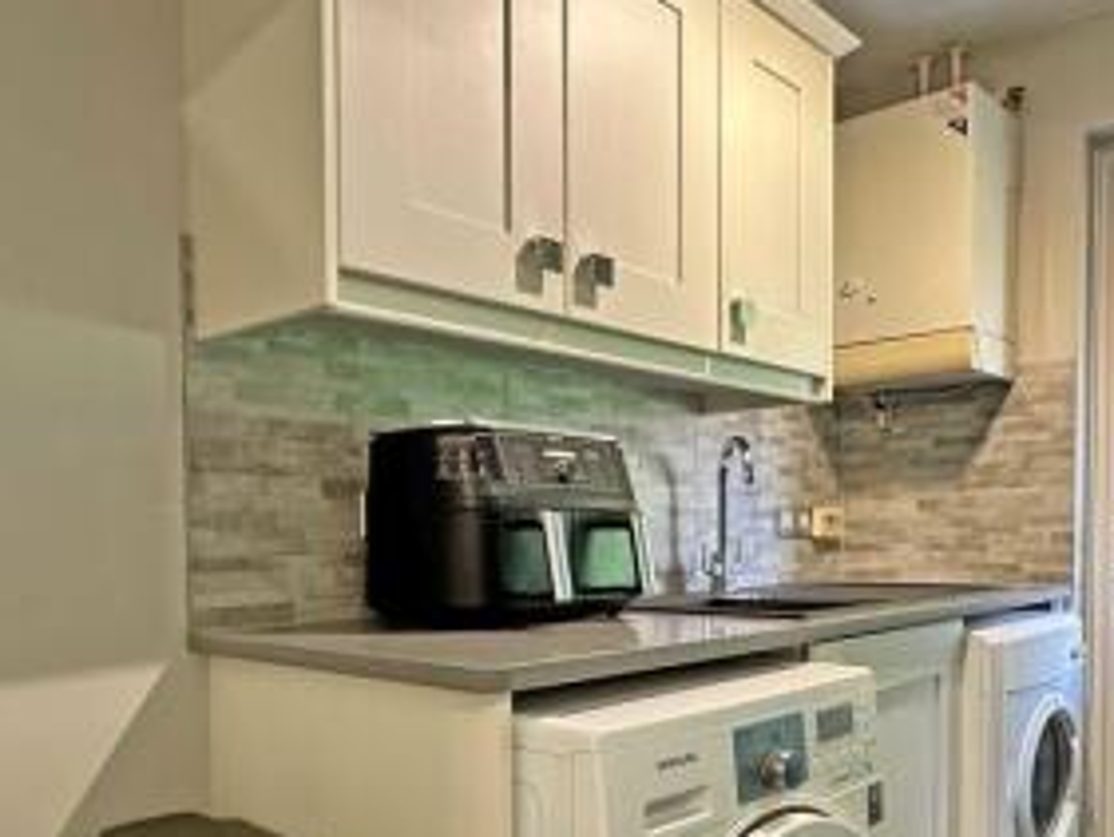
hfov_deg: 61.6
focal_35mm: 29
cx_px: 573
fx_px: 934
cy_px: 732
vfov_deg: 44.5
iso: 250
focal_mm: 2.22
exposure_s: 1/50
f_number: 2.2
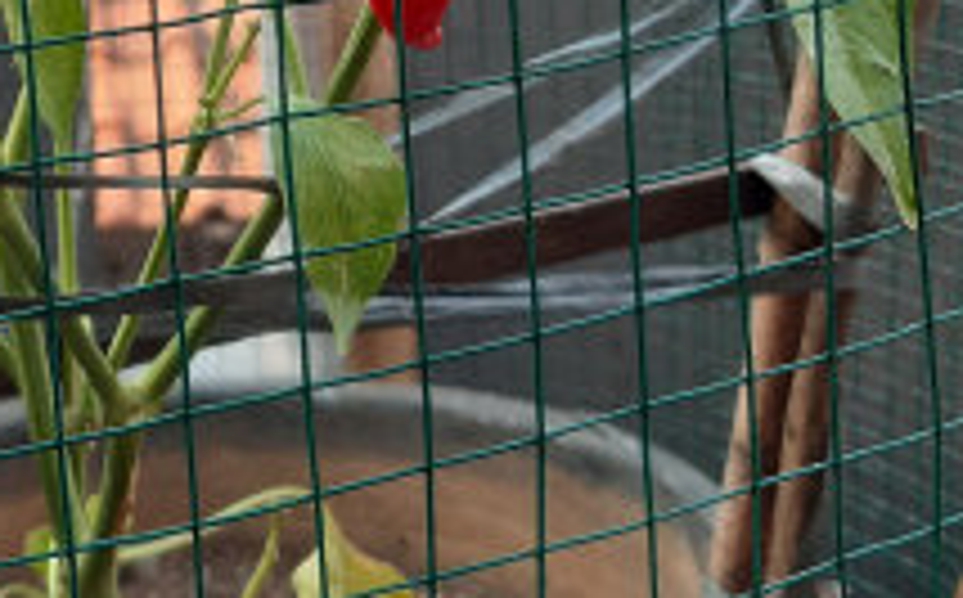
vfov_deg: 15.8
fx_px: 2070
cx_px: -2
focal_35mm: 79
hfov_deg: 24.9
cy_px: -144
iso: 40
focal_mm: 3.92
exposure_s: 1/105
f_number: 1.7
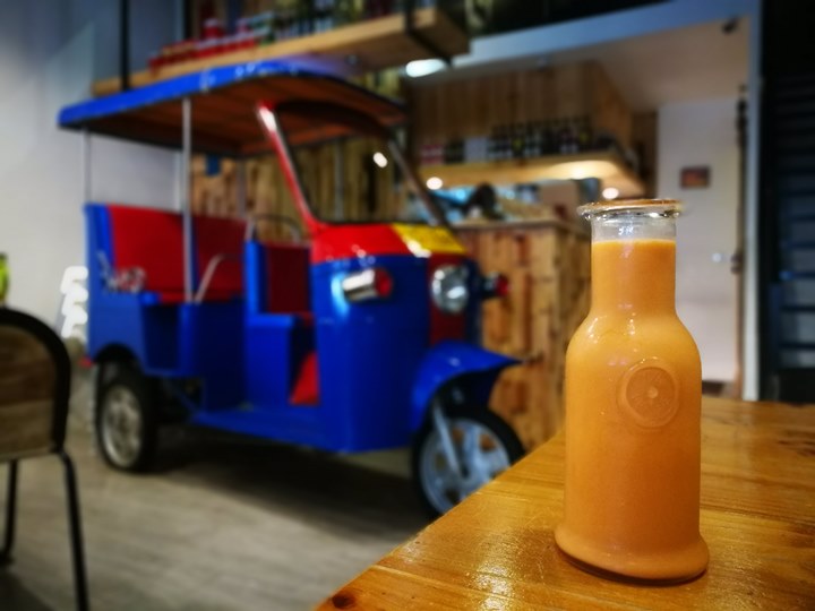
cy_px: 306
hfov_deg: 65.3
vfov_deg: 51.4
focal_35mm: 27
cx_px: 408
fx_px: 636
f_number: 4
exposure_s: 1/20
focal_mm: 4.5
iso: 640
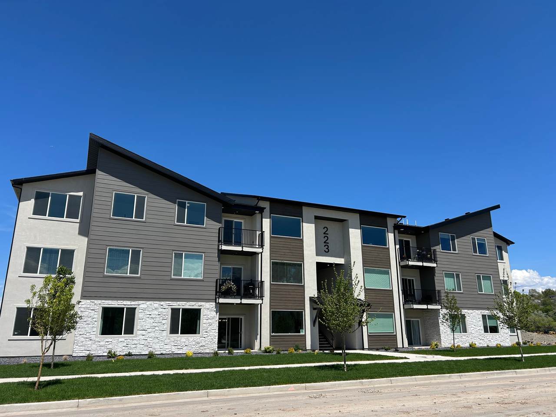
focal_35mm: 26
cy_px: 208
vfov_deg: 53.1
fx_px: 418
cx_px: 278
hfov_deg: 67.3
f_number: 1.5
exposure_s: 1/4630
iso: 50
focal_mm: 5.7
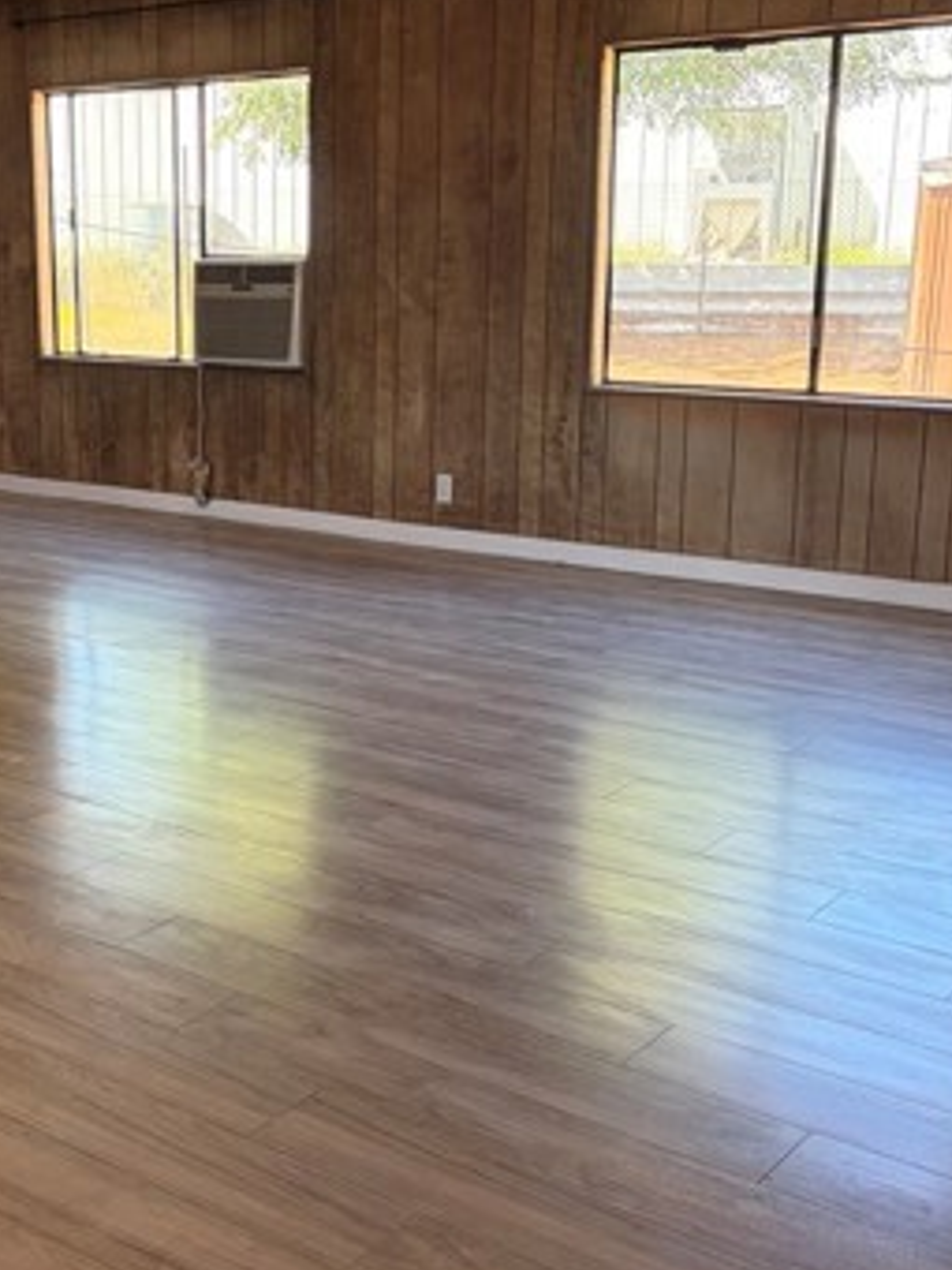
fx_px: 1797
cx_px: 90
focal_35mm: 49
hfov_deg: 28.5
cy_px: 631
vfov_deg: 38.9
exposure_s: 1/170
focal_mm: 5.96
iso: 125
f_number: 1.6
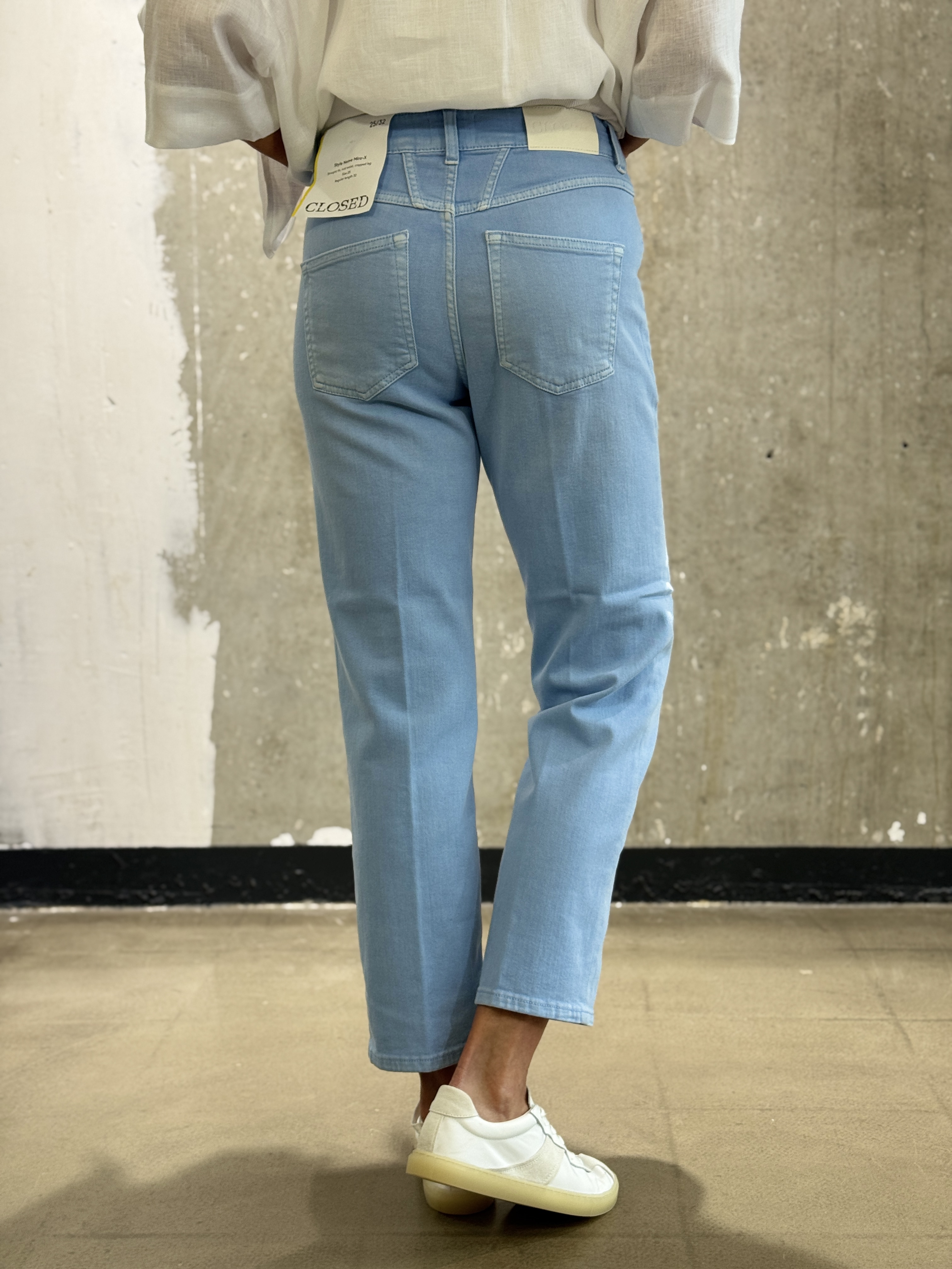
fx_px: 1760
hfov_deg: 30.3
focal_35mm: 48
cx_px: 476
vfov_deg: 39.7
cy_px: 634
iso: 64
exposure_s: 1/100
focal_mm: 6.76
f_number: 1.78
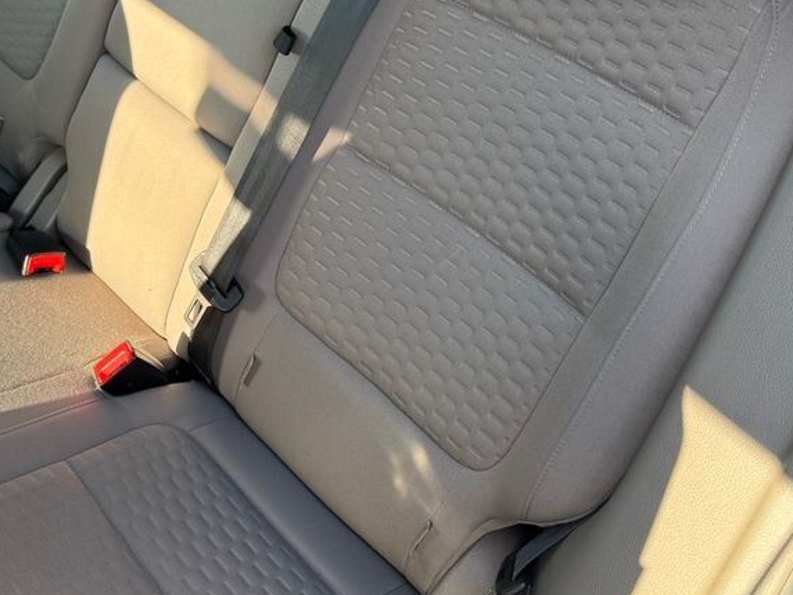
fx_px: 985
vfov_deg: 32.3
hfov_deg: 43.4
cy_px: 82
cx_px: 281
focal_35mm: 43
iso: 80
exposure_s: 1/171
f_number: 1.78
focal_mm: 6.76
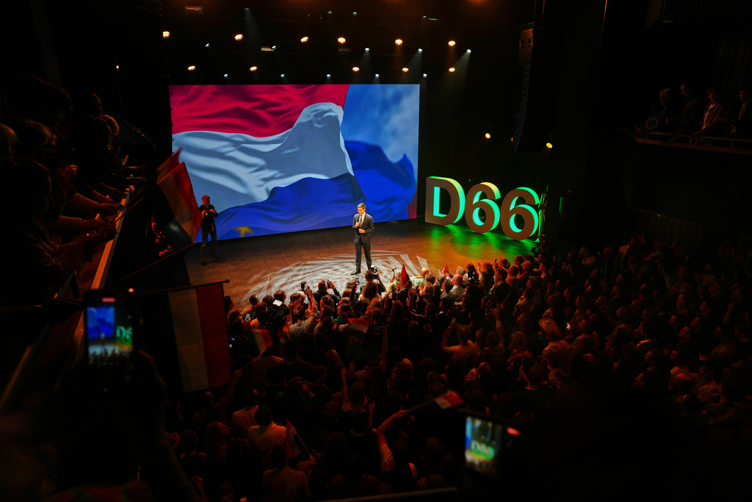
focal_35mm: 24
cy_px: 251
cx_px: 376
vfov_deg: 53.1
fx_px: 501
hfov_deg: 73.7
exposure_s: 1/40
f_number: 4.5
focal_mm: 24
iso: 320
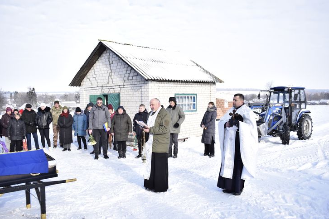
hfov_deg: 60.3
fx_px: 283
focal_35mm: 31
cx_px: 162
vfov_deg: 42.3
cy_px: 112
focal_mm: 20
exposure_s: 1/640
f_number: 5
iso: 200
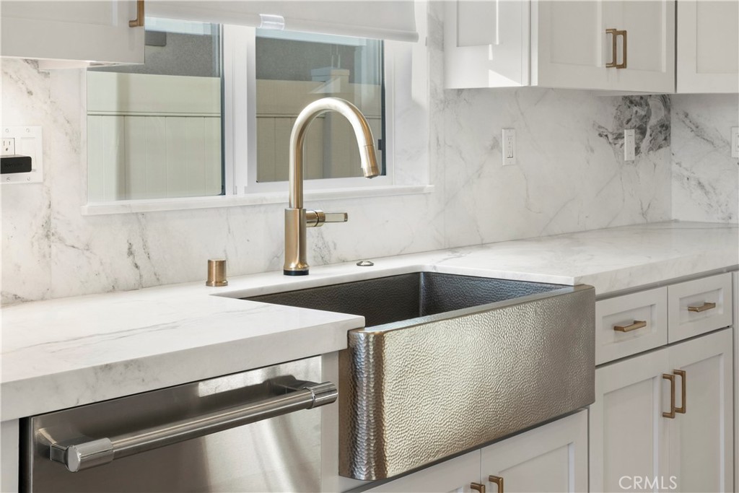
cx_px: 370
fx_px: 1088
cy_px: 246
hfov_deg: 37.5
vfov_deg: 25.5
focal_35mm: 53
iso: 100
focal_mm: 53
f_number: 22
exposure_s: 1.6
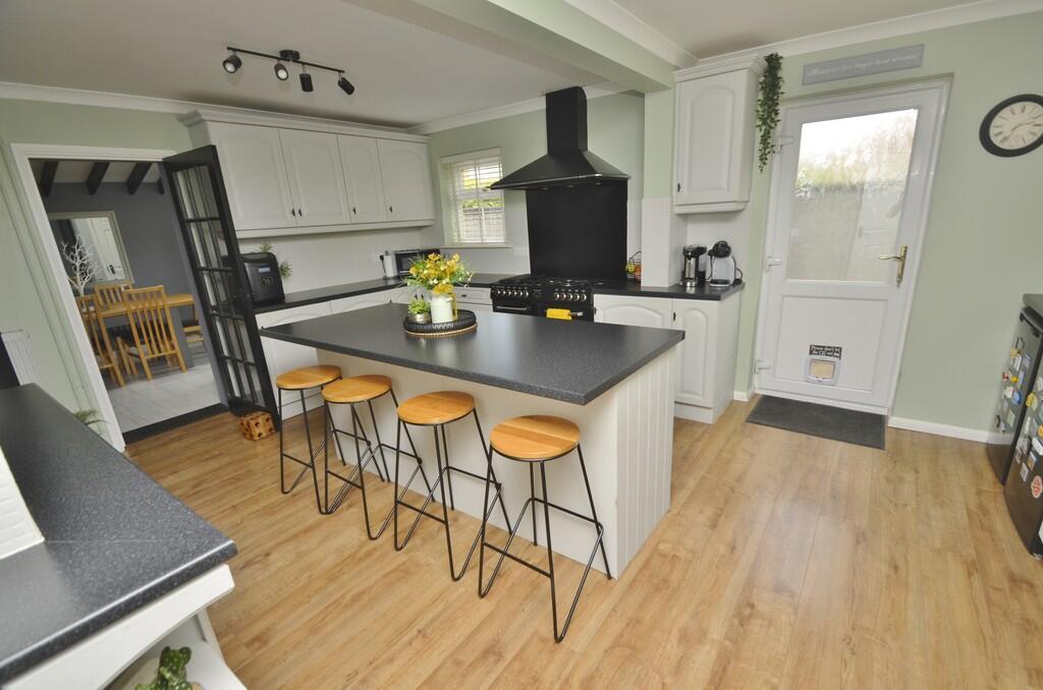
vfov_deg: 77.1
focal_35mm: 15
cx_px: 522
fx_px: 434
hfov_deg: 100.5
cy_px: 345
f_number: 5.6
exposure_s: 1/125
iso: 200
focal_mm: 10
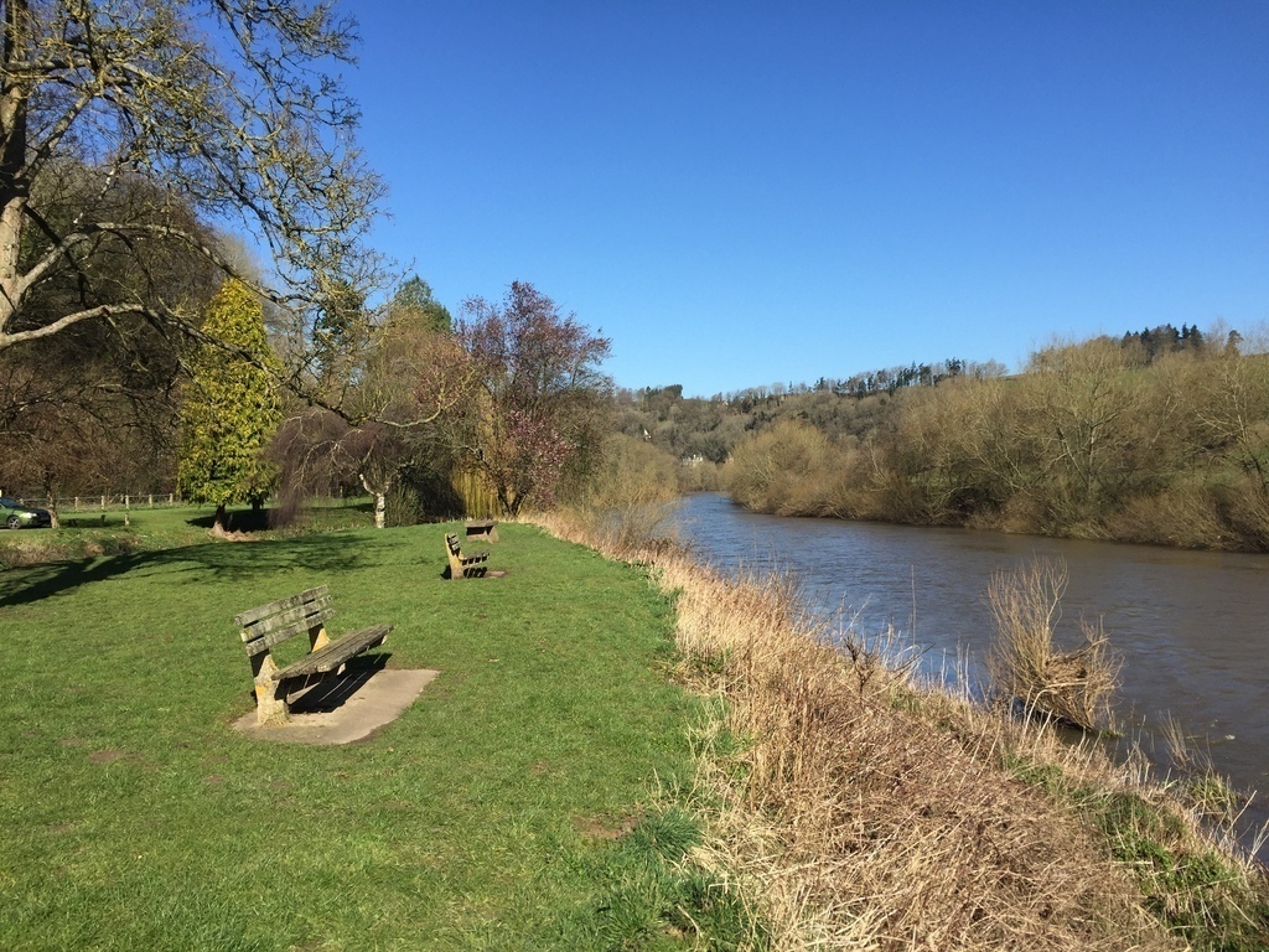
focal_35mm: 29
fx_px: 1063
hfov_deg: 61.7
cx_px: 634
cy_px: 476
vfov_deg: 48.2
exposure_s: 1/1721
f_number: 2.2
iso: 32
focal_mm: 4.15
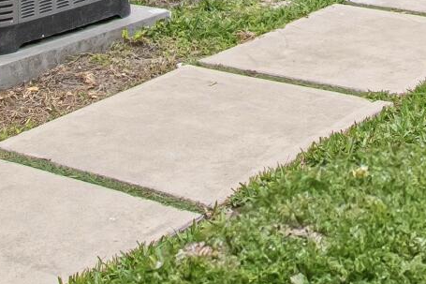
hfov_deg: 20.0
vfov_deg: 12.1
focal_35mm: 99
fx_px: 1171
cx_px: 432
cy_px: -306
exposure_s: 1/400
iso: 200
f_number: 10
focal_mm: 10
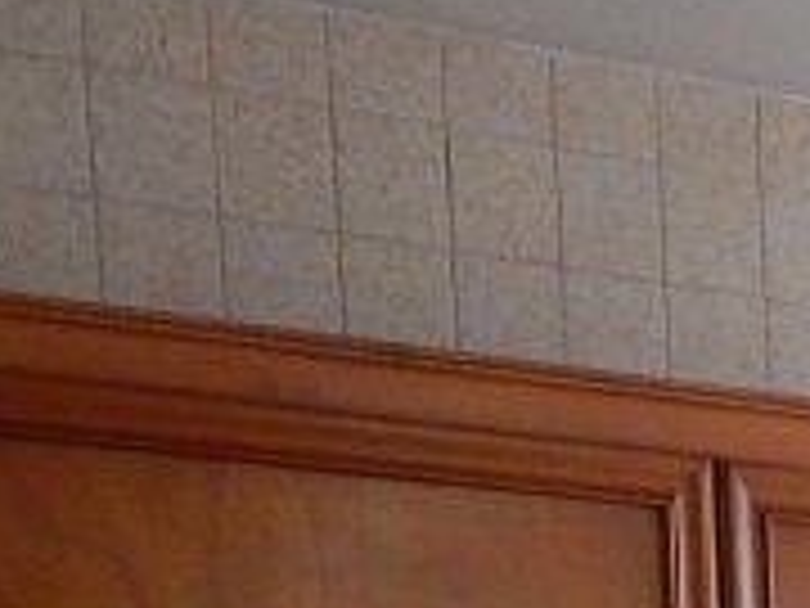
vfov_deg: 9.7
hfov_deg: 14.2
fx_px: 3065
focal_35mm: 131
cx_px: 1143
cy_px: 1558
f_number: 3
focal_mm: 4
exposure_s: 1/30
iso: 360
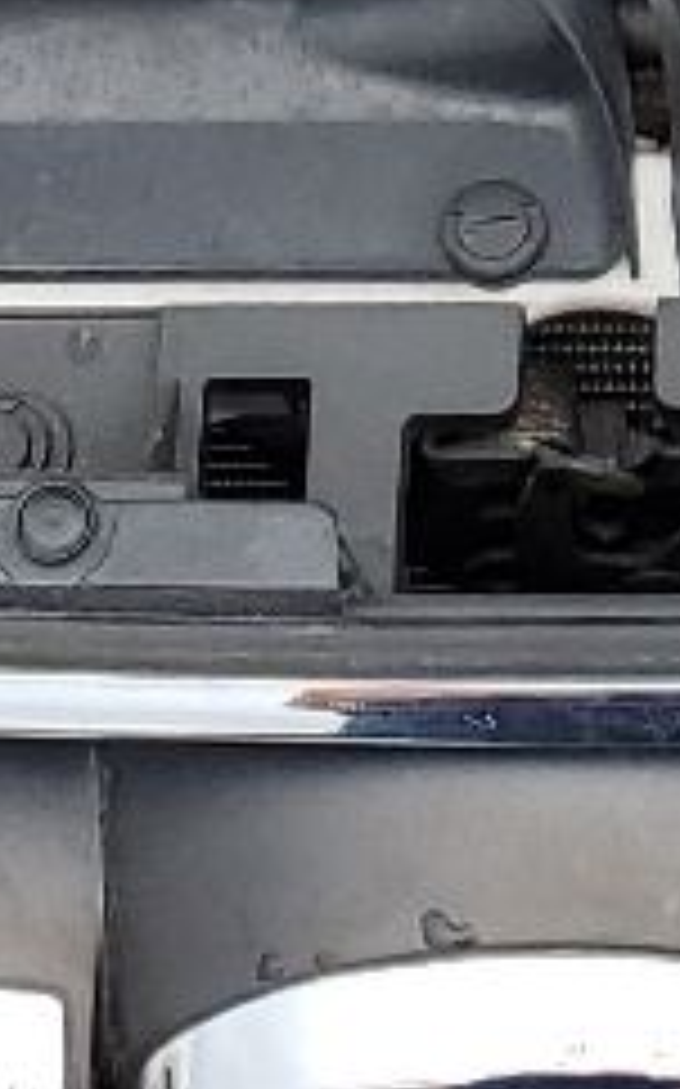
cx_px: 716
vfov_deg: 10.9
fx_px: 5403
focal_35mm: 182
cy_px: -738
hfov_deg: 7.2
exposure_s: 1/345
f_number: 1.5
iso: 50
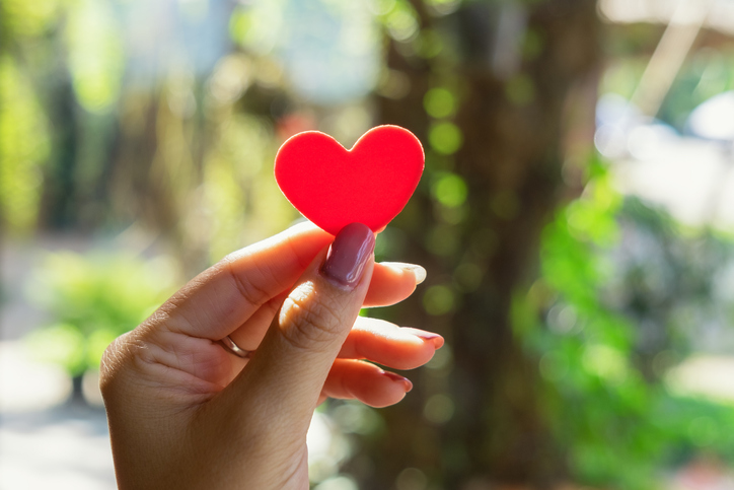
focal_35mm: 45
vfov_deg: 29.9
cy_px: 245
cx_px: 367
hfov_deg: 43.6
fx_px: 918
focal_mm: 30.2
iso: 200
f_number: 3.6
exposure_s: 1/160
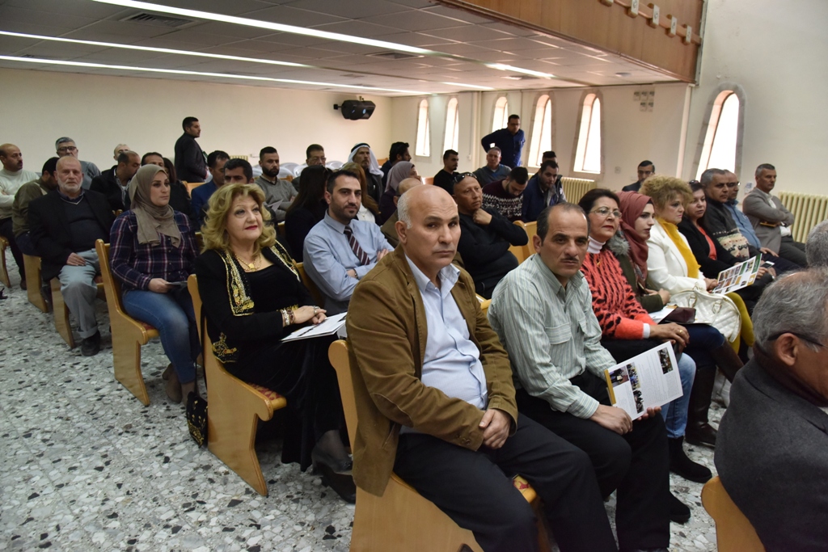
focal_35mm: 24
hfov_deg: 73.7
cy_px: 276
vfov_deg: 53.1
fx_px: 552
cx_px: 414
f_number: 6.3
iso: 2500
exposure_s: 1/160
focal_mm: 24
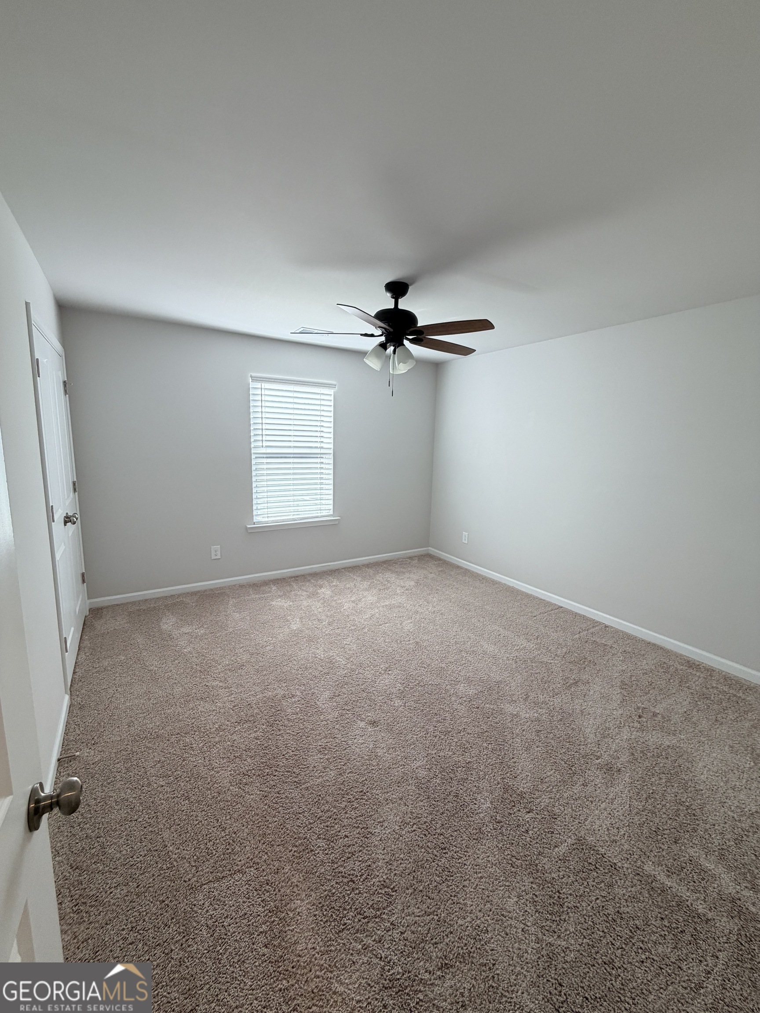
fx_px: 410
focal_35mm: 14
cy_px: 506
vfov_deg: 102.1
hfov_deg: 85.7
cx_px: 380
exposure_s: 1/120
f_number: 2.2
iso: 125
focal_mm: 2.22
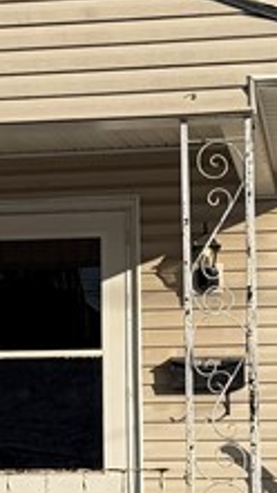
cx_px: 71
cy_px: 272
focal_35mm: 121
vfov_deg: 17.7
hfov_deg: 10.0
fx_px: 1583
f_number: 1.78
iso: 80
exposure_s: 1/8130
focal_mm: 6.76
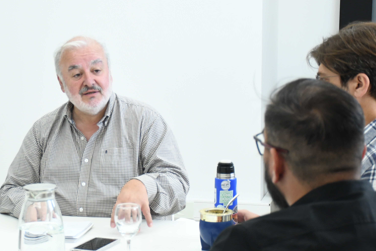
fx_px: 1086
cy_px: 144
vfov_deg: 13.2
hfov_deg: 19.5
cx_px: 82
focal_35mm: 104
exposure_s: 1/400
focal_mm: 38
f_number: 4.2
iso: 1600
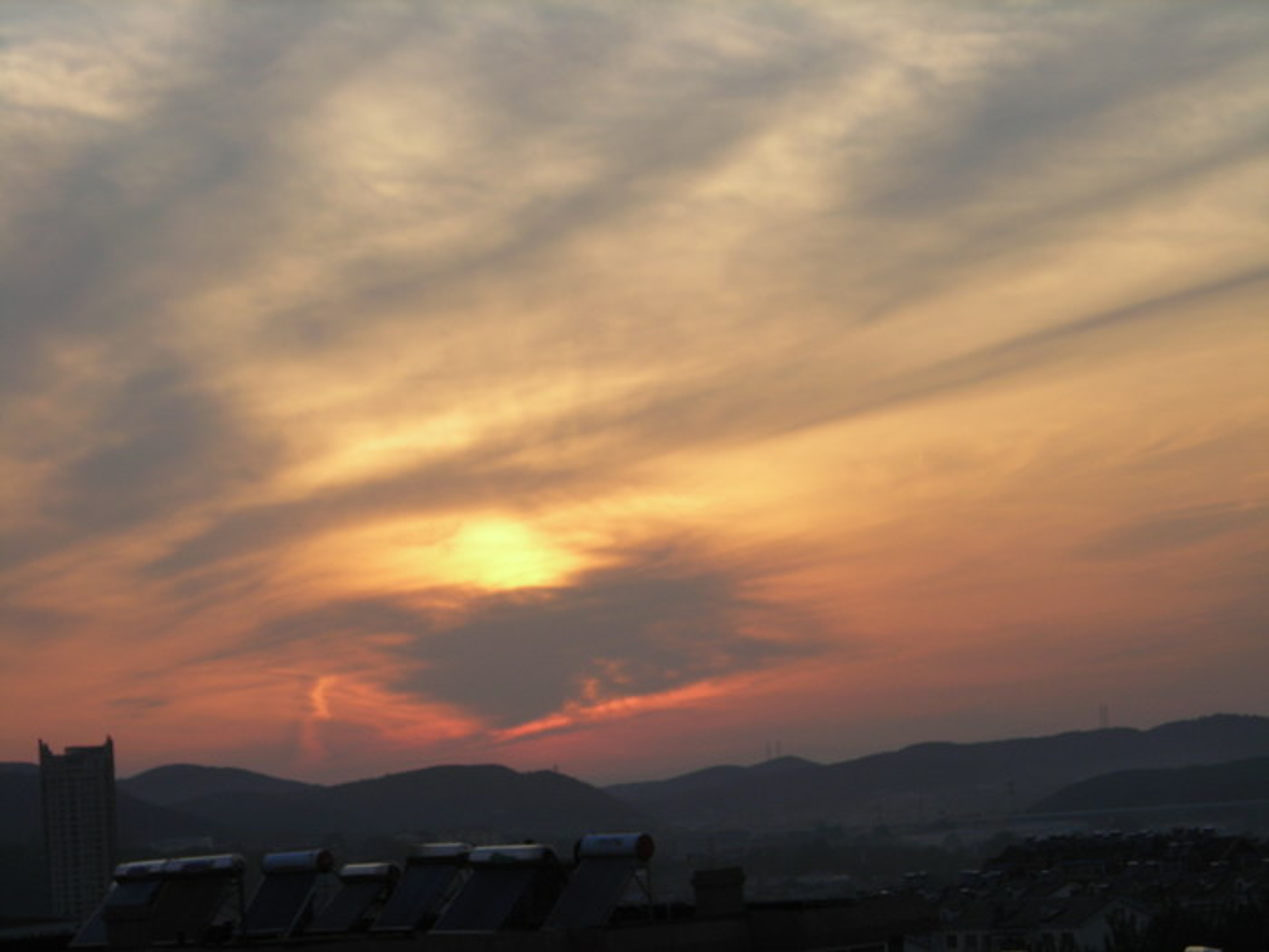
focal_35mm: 116
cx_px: 634
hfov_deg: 17.0
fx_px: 4252
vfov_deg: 12.8
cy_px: 476
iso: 50
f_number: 5.3
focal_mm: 19.2
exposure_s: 1/106
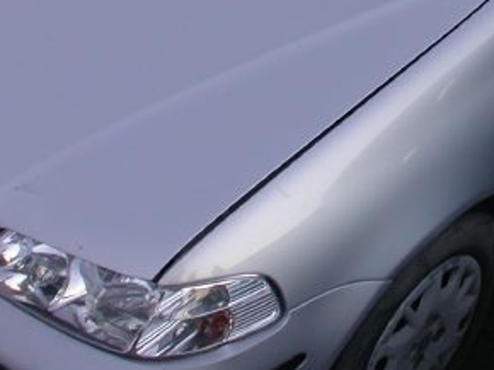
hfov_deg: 18.6
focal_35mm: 105
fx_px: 1497
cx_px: 397
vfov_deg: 13.9
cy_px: 0
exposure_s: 1/19.9
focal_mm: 7.85
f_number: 2.6
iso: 100
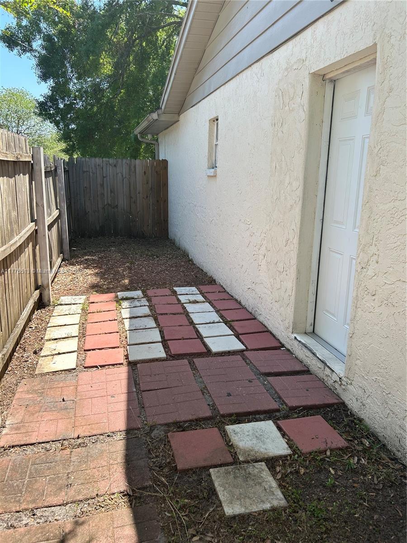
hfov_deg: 53.1
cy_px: 272
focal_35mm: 26
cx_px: 204
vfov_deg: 67.3
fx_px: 408
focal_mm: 5.7
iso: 50
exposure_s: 1/1209
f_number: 1.5
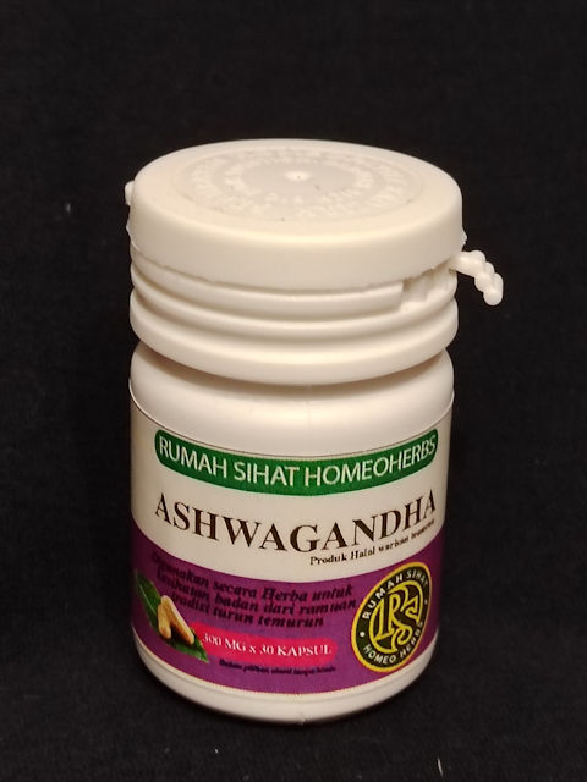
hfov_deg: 20.7
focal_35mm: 71
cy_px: 391
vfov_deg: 27.4
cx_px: 294
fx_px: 1605
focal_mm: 5.25
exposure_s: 1/33.3
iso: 1556
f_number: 1.75
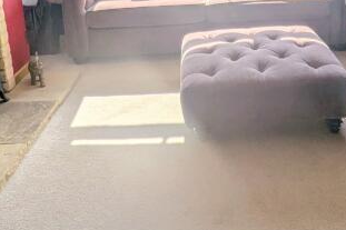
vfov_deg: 26.0
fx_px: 461
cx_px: 194
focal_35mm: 48
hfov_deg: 41.1
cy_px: -19
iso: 46
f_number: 2.2
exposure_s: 1/605
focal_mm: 1.83
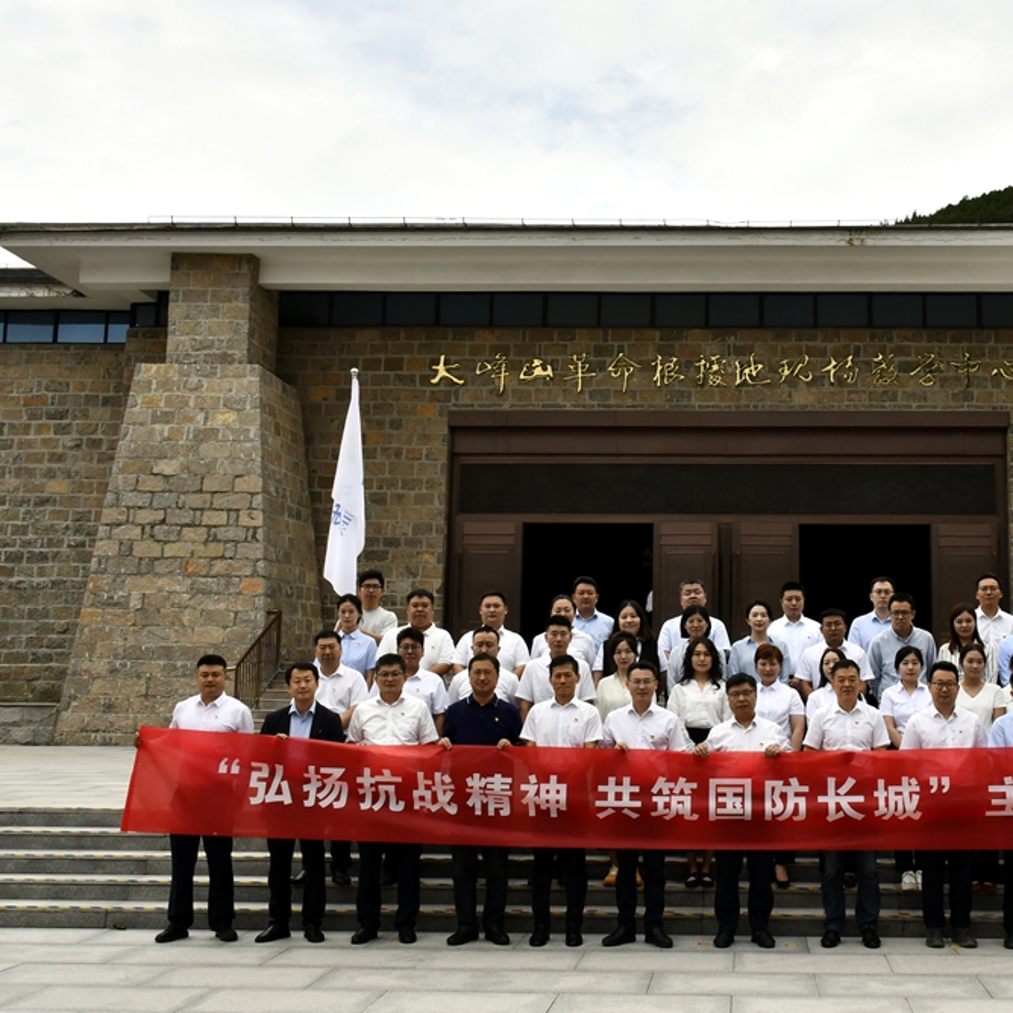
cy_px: 497
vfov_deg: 39.2
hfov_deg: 38.4
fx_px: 1424
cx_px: 735
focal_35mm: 43
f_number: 11
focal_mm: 22
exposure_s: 1/500
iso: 400
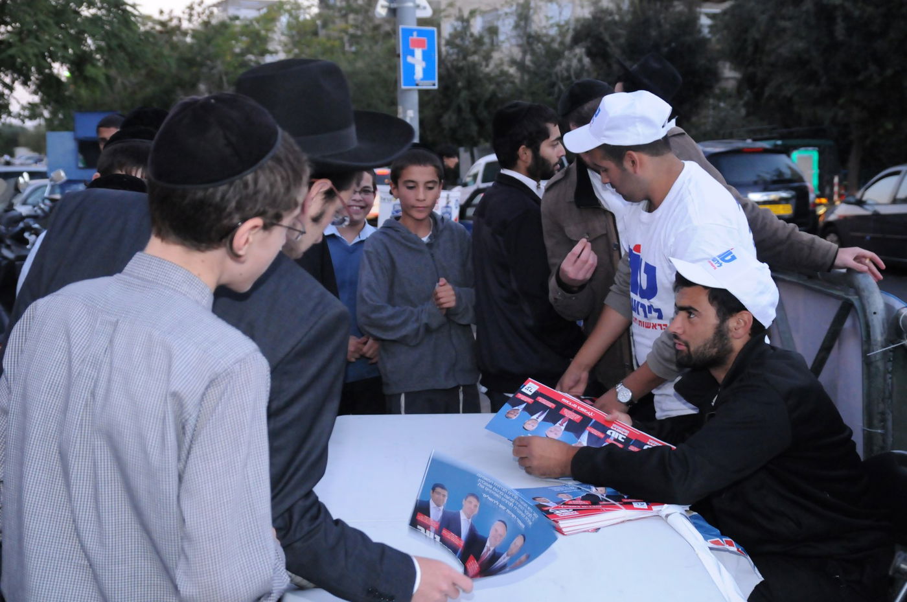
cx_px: 454
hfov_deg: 38.9
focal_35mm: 51
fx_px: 1283
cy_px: 301
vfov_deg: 26.4
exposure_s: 1/125
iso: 2000
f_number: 4
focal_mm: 34
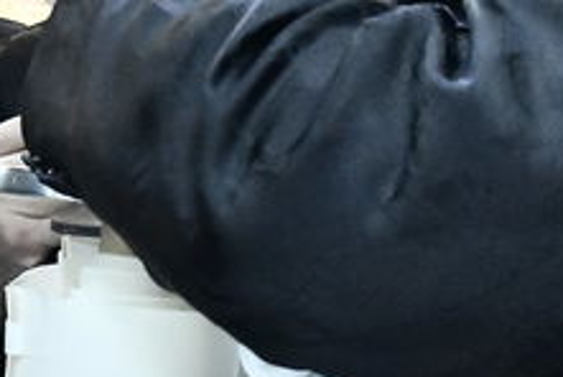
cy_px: 129
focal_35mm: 177
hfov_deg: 11.5
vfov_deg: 7.8
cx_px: 61
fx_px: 2772
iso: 4000
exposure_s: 1/250
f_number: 5.6
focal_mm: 28
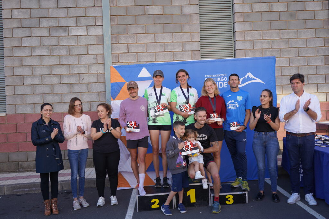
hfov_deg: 57.3
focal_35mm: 33
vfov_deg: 39.9
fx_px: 301
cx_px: 164
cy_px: 110
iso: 100
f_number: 4
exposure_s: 1/160
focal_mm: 33
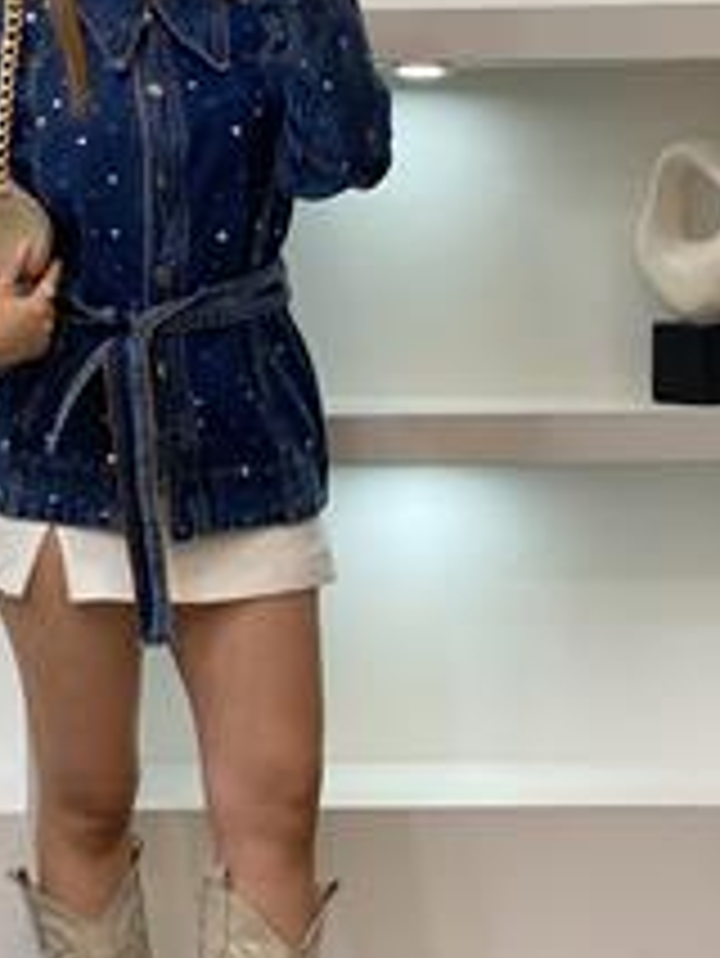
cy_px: 475
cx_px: 207
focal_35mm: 101
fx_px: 2798
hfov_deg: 14.6
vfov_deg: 19.4
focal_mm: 6
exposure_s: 1/100
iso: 80
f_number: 2
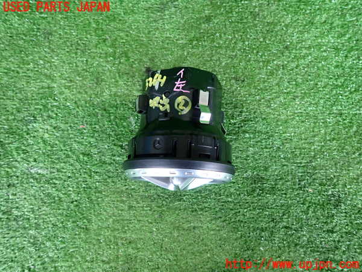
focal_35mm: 25
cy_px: 136
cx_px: 181
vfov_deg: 54.9
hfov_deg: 69.4
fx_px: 261
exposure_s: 1/30
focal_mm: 4.5
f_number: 2
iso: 500
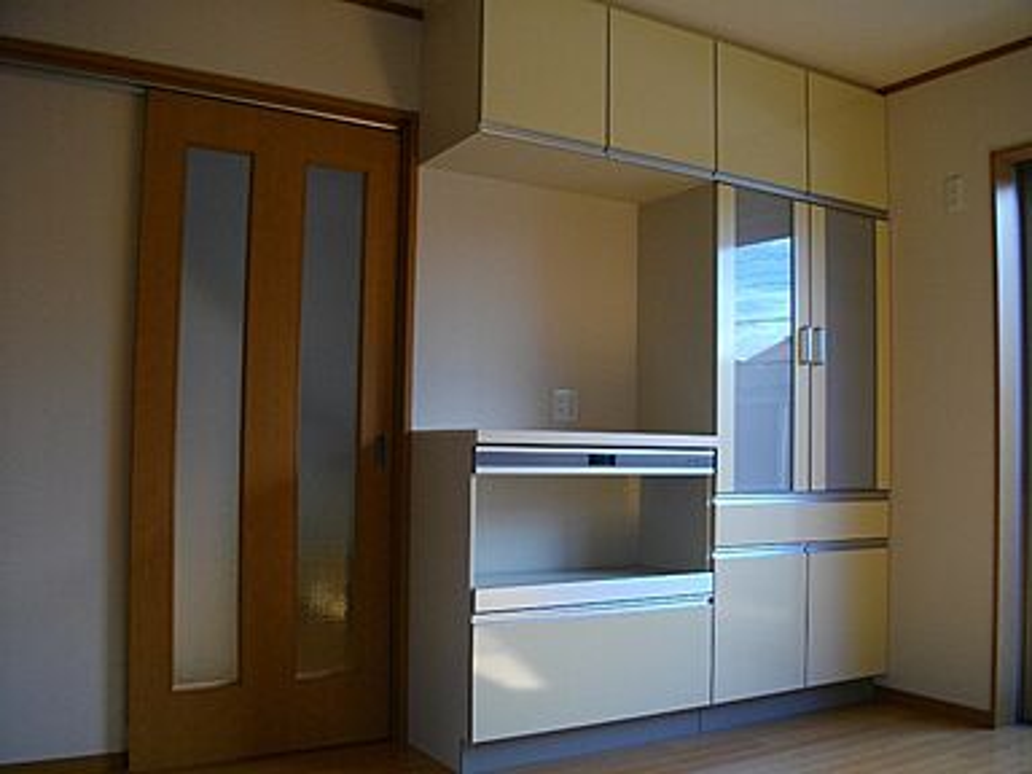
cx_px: 516
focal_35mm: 32
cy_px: 387
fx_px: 954
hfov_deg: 56.8
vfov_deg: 44.2
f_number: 2.9
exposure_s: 1/125
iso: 181
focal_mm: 5.7
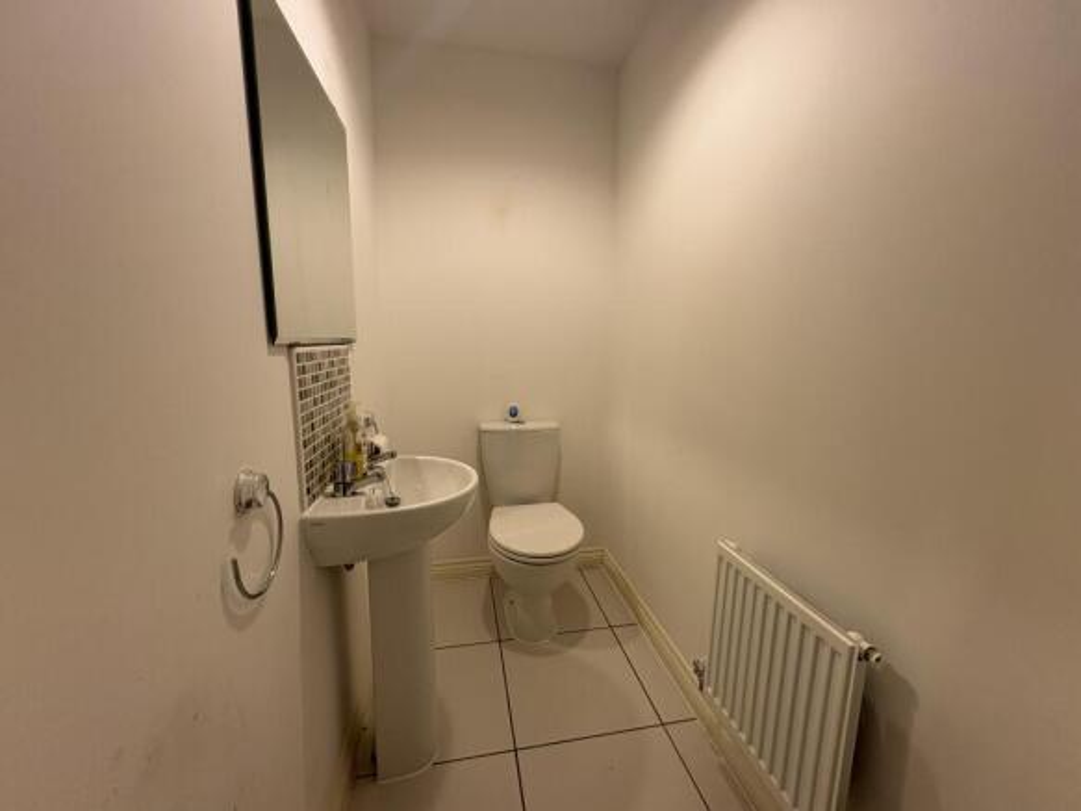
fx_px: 437
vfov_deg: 85.7
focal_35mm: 14
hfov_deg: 102.1
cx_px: 540
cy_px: 406
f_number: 2.2
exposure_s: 1/100
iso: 160
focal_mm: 2.22
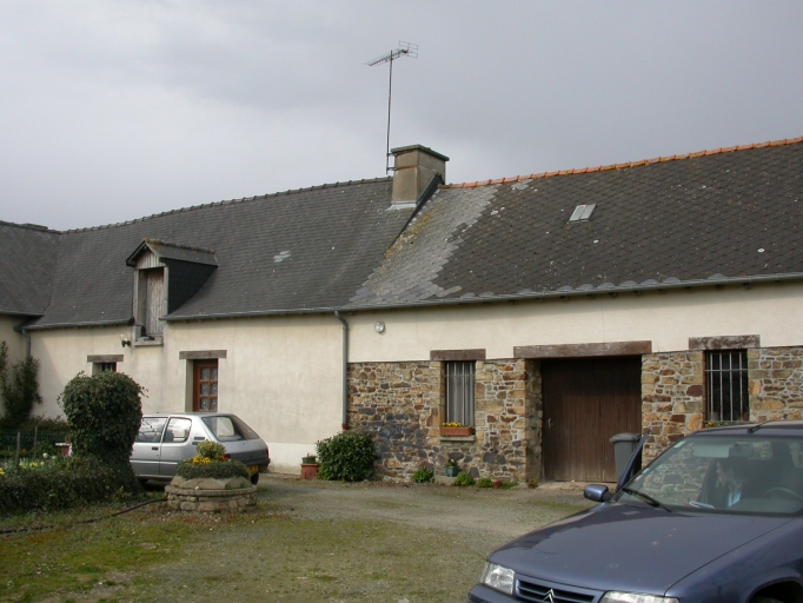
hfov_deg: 49.0
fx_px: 882
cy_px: 302
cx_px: 402
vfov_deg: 37.7
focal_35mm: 38
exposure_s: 1/332
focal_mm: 7.85
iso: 100
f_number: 6.7
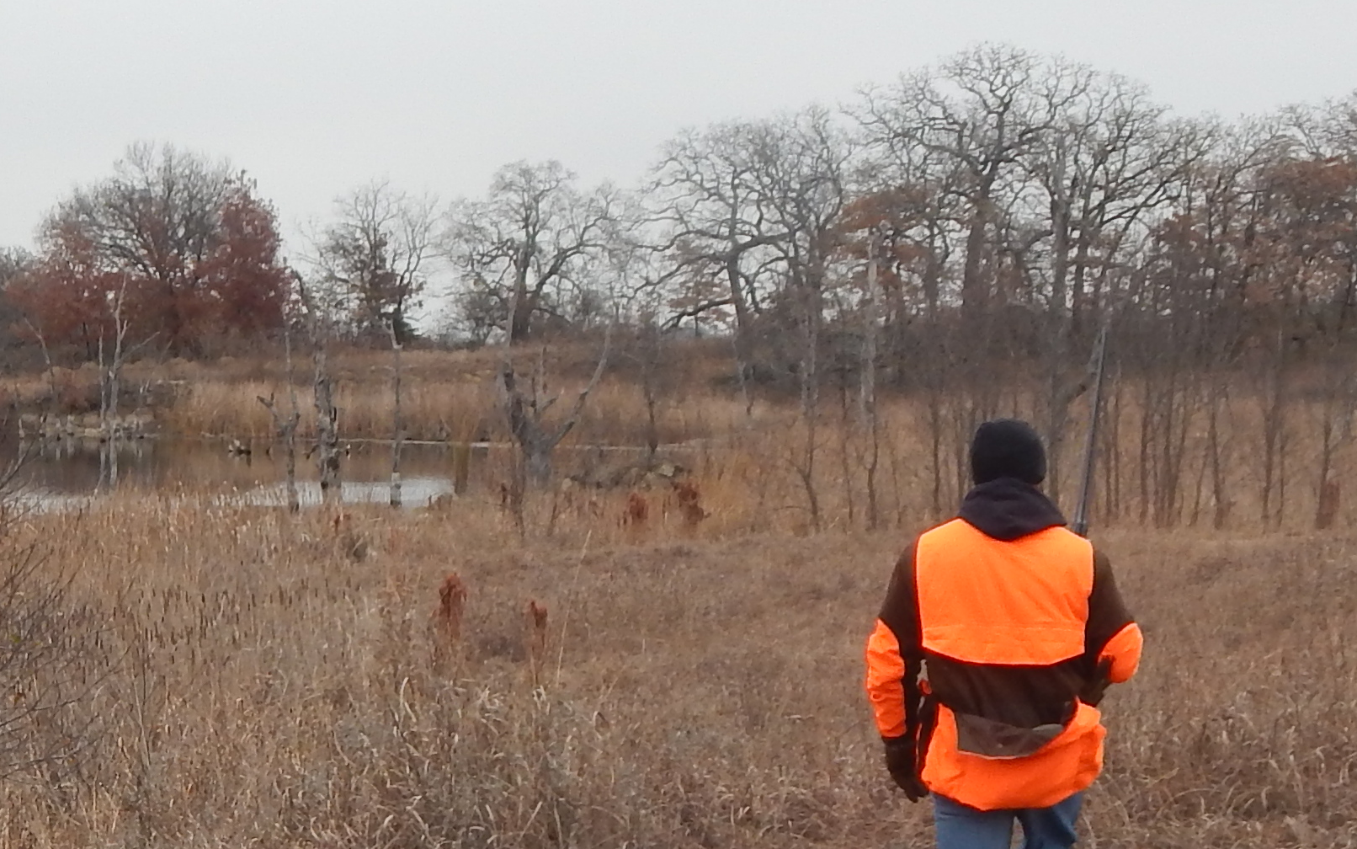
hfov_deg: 19.7
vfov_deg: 12.6
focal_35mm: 103
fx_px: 3810
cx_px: 53
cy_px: 766
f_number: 3.3
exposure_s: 1/160
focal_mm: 6.1
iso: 125
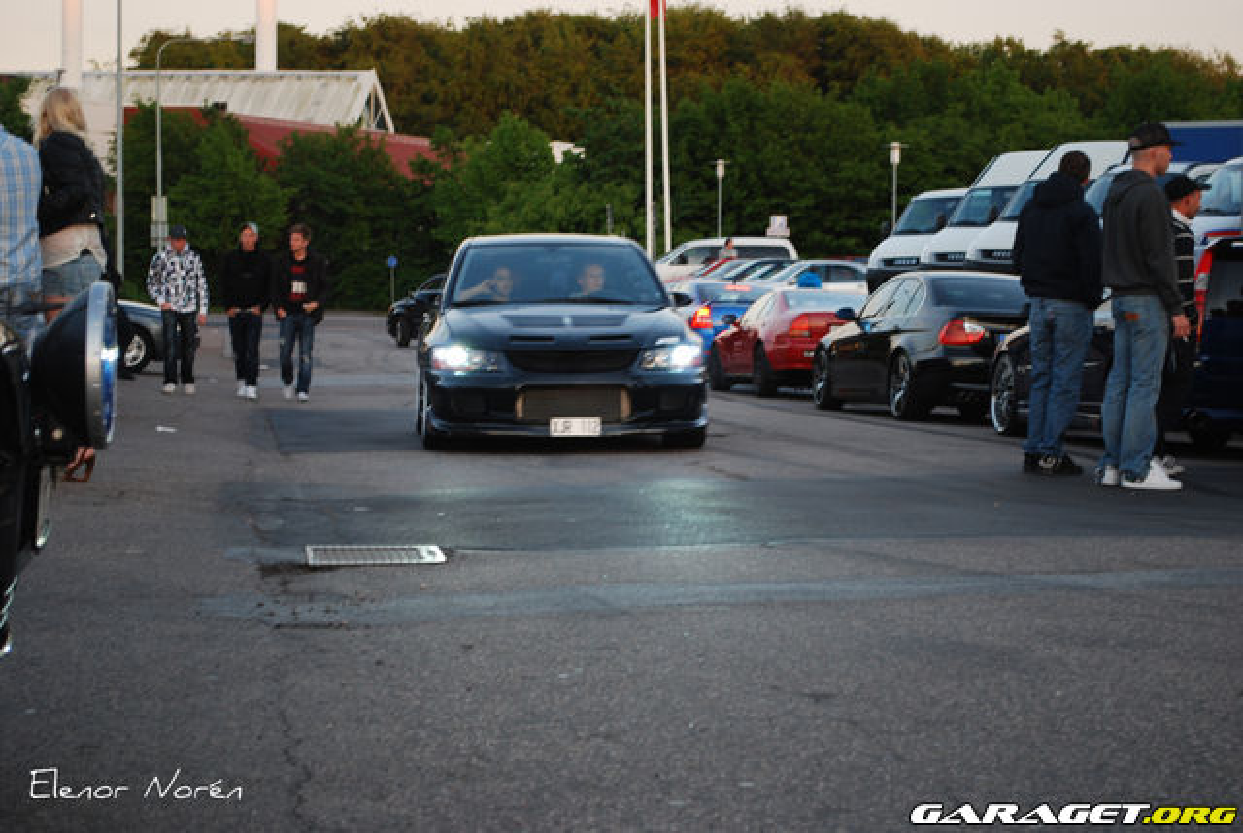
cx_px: 622
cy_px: 416
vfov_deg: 18.2
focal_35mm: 75
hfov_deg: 26.9
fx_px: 2594
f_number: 5.6
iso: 200
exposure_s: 1/30
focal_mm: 50
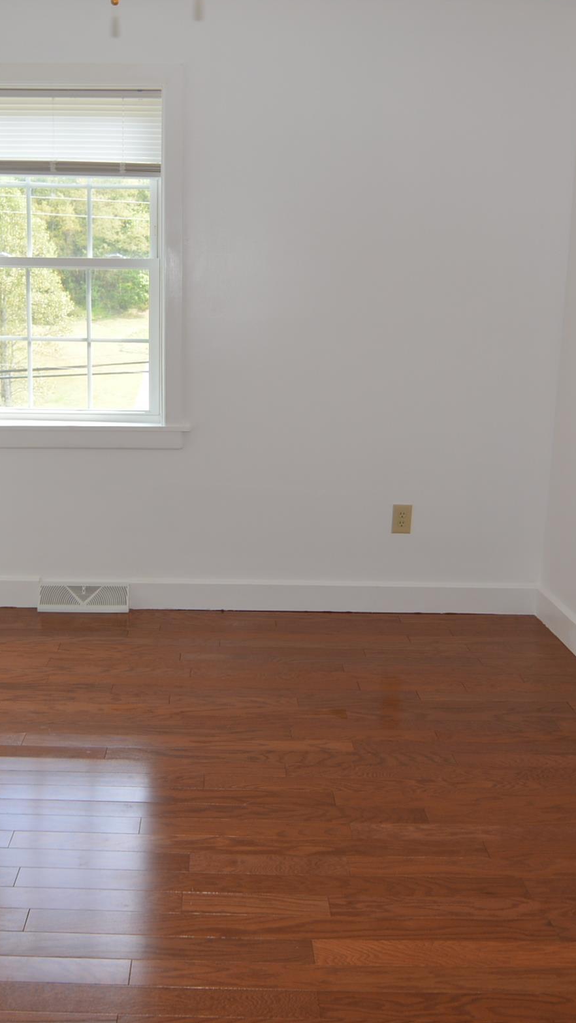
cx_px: 231
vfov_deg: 59.4
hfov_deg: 35.5
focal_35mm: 33
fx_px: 896
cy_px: 480
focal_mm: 11
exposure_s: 1/60
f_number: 4
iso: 200
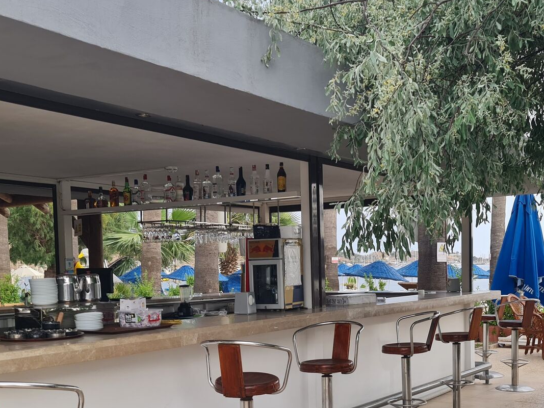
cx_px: 324
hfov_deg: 41.9
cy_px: 305
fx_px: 707
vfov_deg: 31.6
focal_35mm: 45
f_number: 1.8
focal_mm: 7
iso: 50
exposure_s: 1/120
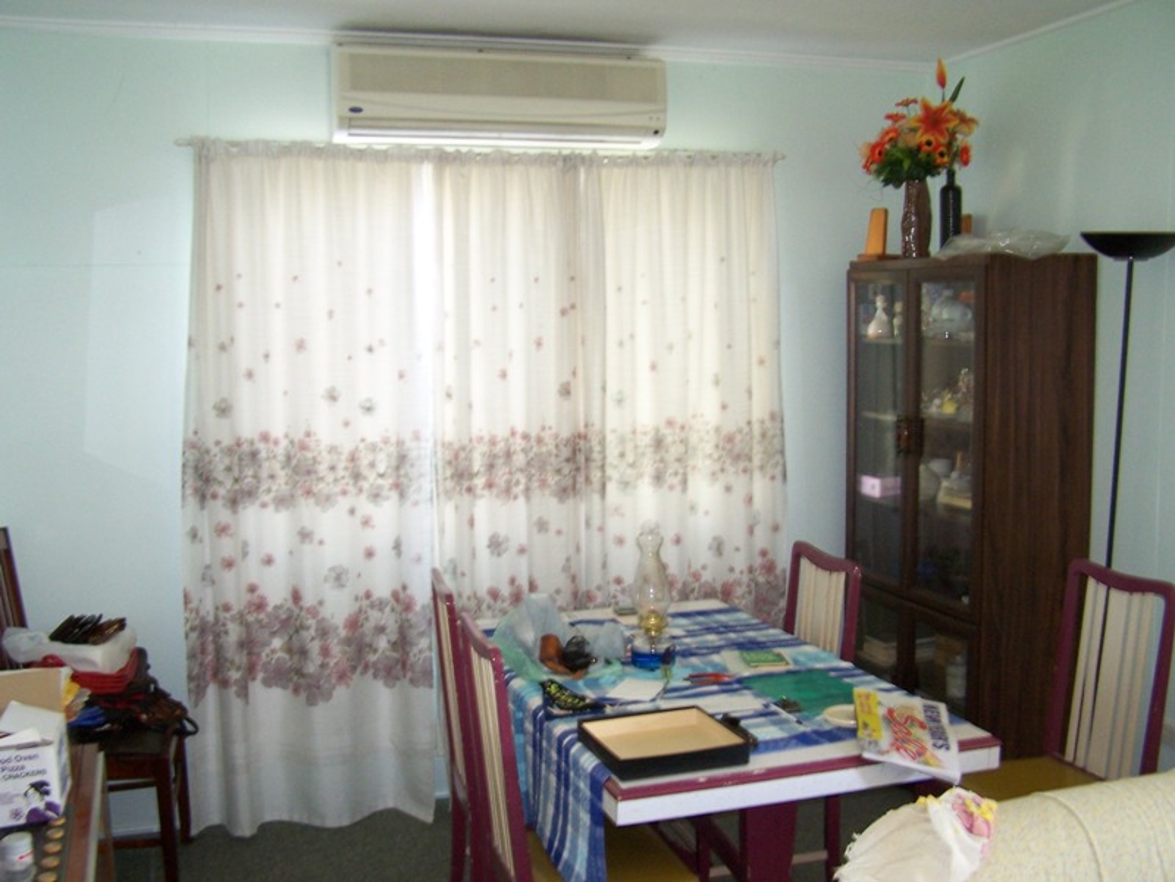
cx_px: 588
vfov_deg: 37.7
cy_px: 441
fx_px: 1290
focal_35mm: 38
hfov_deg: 49.0
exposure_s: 1/8
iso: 140
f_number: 2.8
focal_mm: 6.3
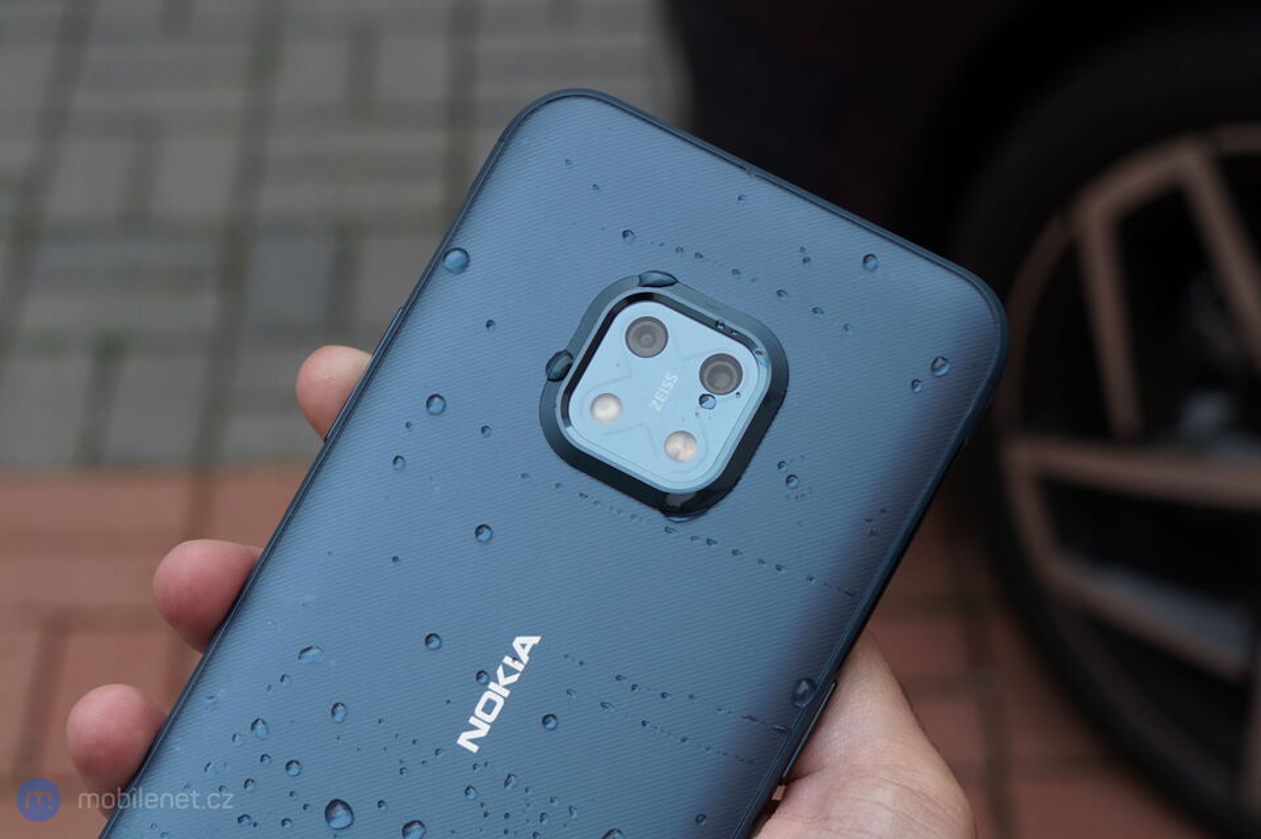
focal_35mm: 50
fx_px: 1751
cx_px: 630
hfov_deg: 39.6
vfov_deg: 27.0
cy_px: 420
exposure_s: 1/125
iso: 160
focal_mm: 50
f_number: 8
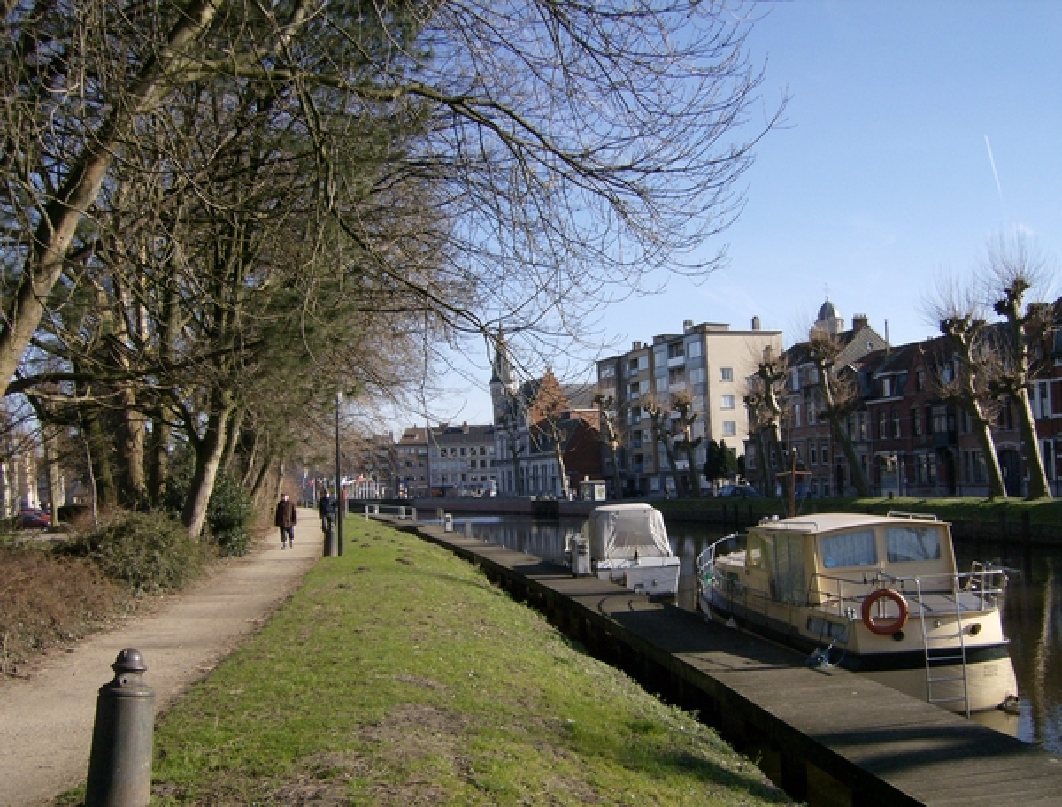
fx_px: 1110
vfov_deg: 40.0
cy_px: 404
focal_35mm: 36
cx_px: 531
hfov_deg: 51.1
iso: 100
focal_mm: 6
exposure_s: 1/490
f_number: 4.7
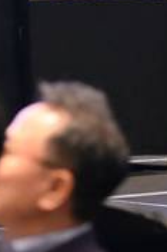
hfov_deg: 2.7
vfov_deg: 4.0
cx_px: -107
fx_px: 3569
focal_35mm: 512
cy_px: -160
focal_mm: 100
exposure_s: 1/160
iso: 10000
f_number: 3.2
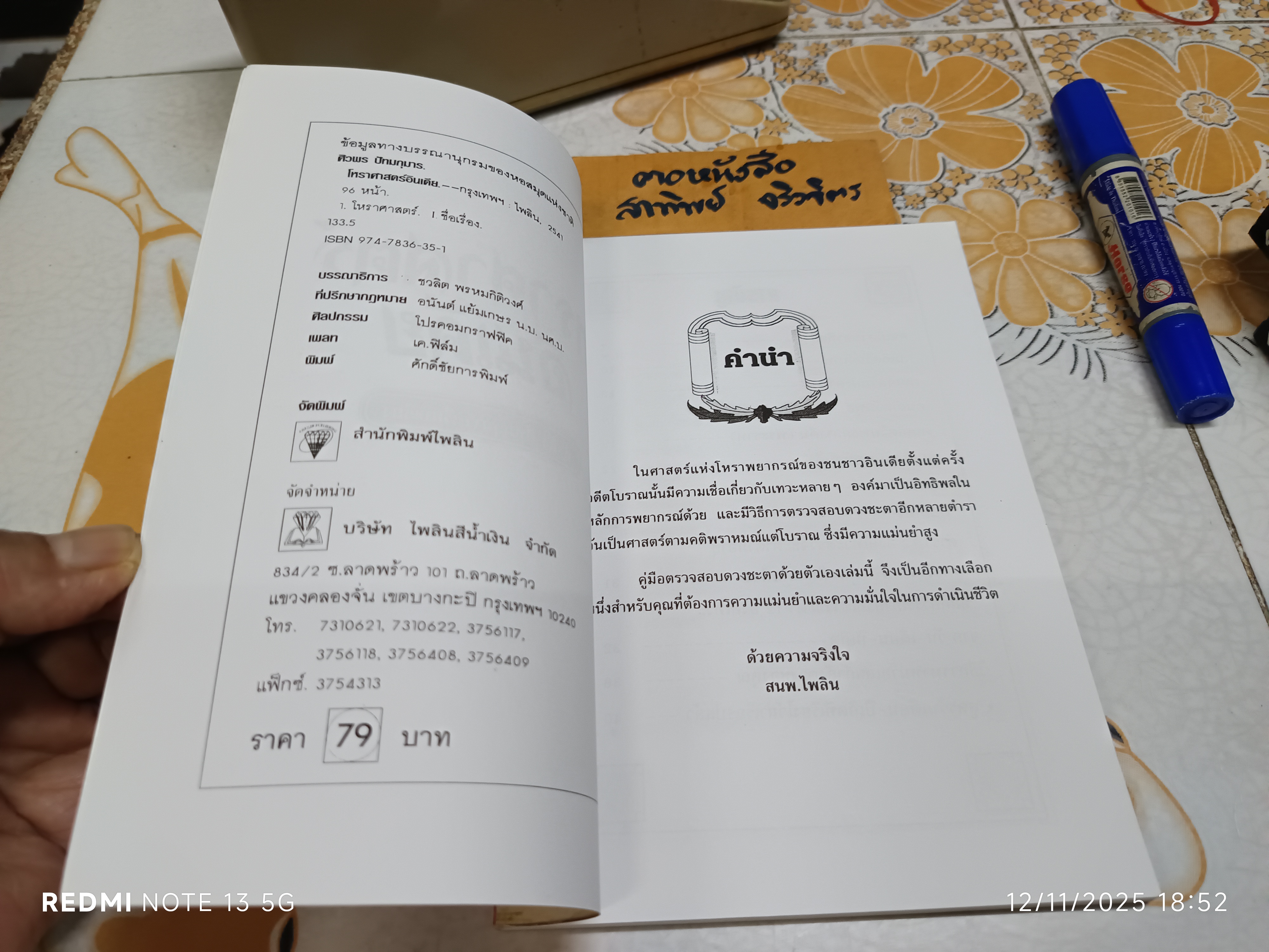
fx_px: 880
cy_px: 476
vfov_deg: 56.8
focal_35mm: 24
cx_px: 634
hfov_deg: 71.6
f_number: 1.7
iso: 1140
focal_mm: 5.31
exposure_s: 1/50
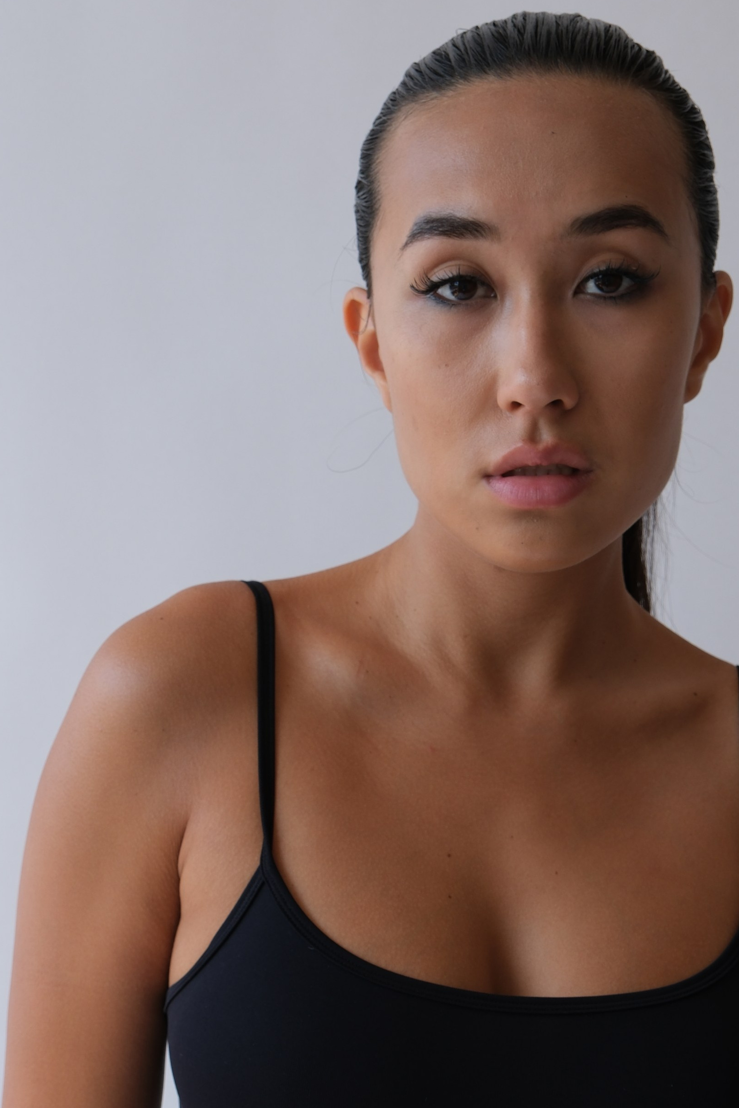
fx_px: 2402
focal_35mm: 78
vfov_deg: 25.8
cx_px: 490
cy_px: 787
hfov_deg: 17.5
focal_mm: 30.8
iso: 125
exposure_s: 1/60
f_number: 5.6
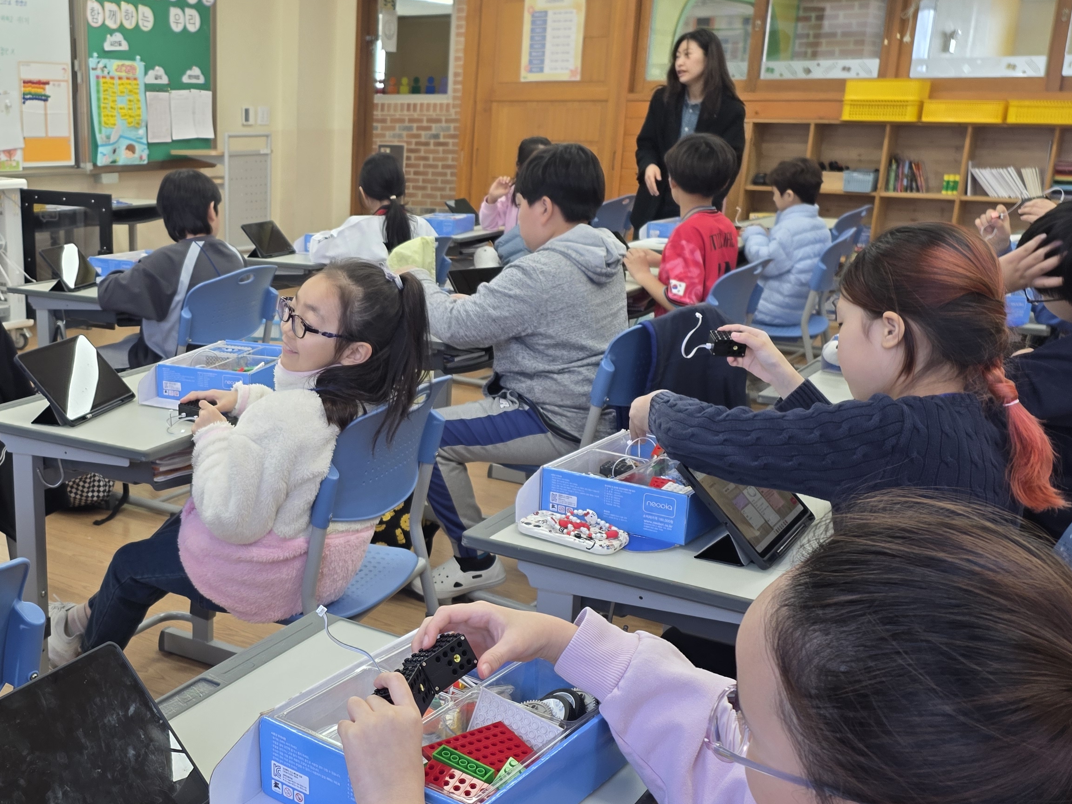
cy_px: 439
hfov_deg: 44.8
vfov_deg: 35.9
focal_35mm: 40
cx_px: 238
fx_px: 1239
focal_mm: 6.3
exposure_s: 1/120
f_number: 1.7
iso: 100
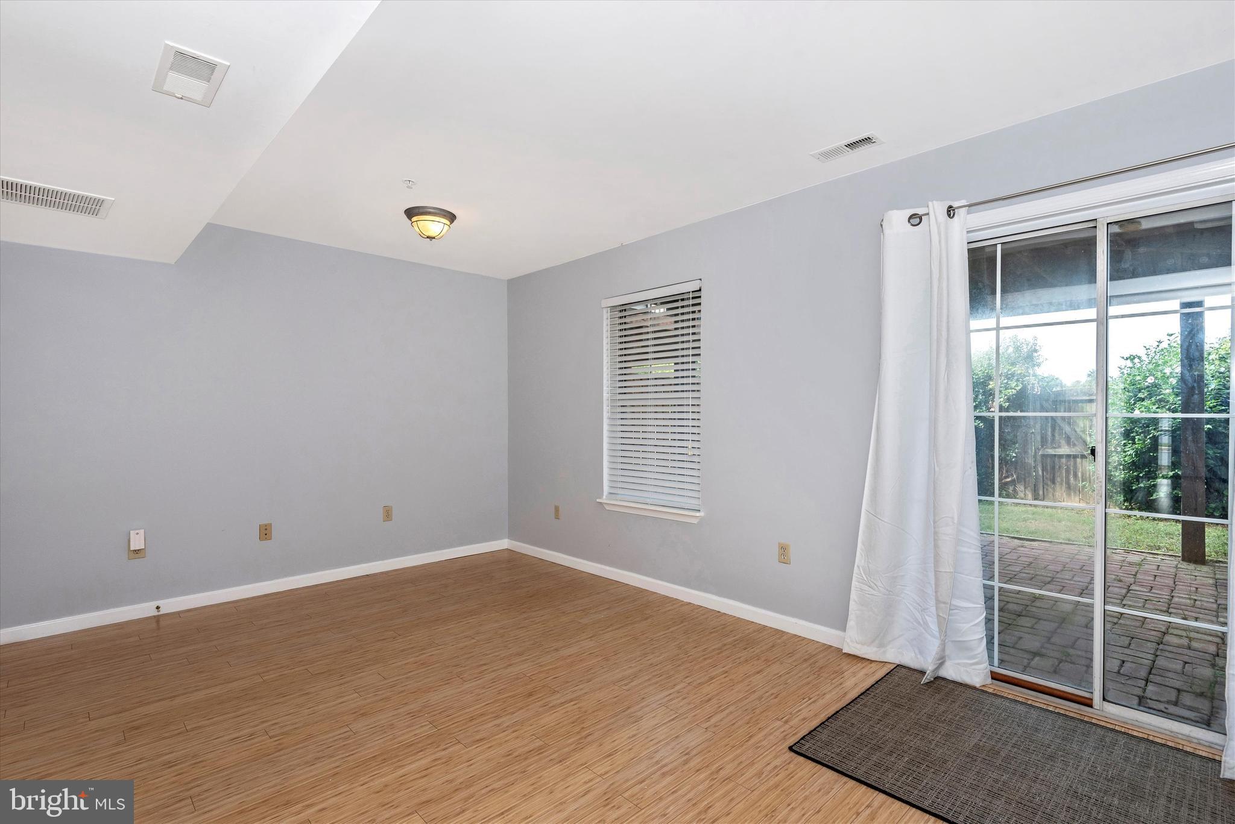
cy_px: 412
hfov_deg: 96.7
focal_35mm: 16
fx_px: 549
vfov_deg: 73.8
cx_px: 618
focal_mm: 16
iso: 250
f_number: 9
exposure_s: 1/60
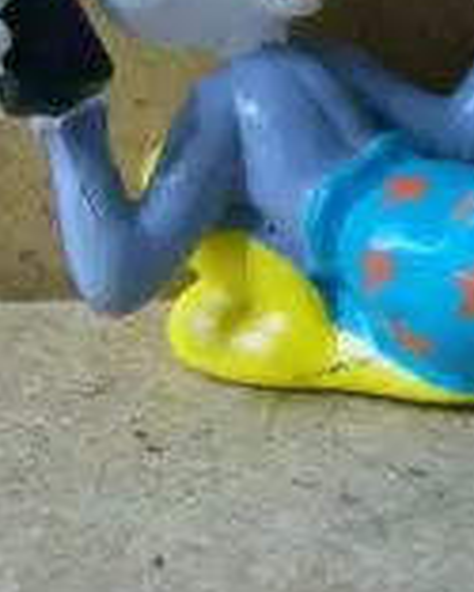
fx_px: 1874
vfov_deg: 17.8
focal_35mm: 107
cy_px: 114
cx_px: 400
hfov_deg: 14.3
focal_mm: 6
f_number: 2.8
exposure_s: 1/64
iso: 168
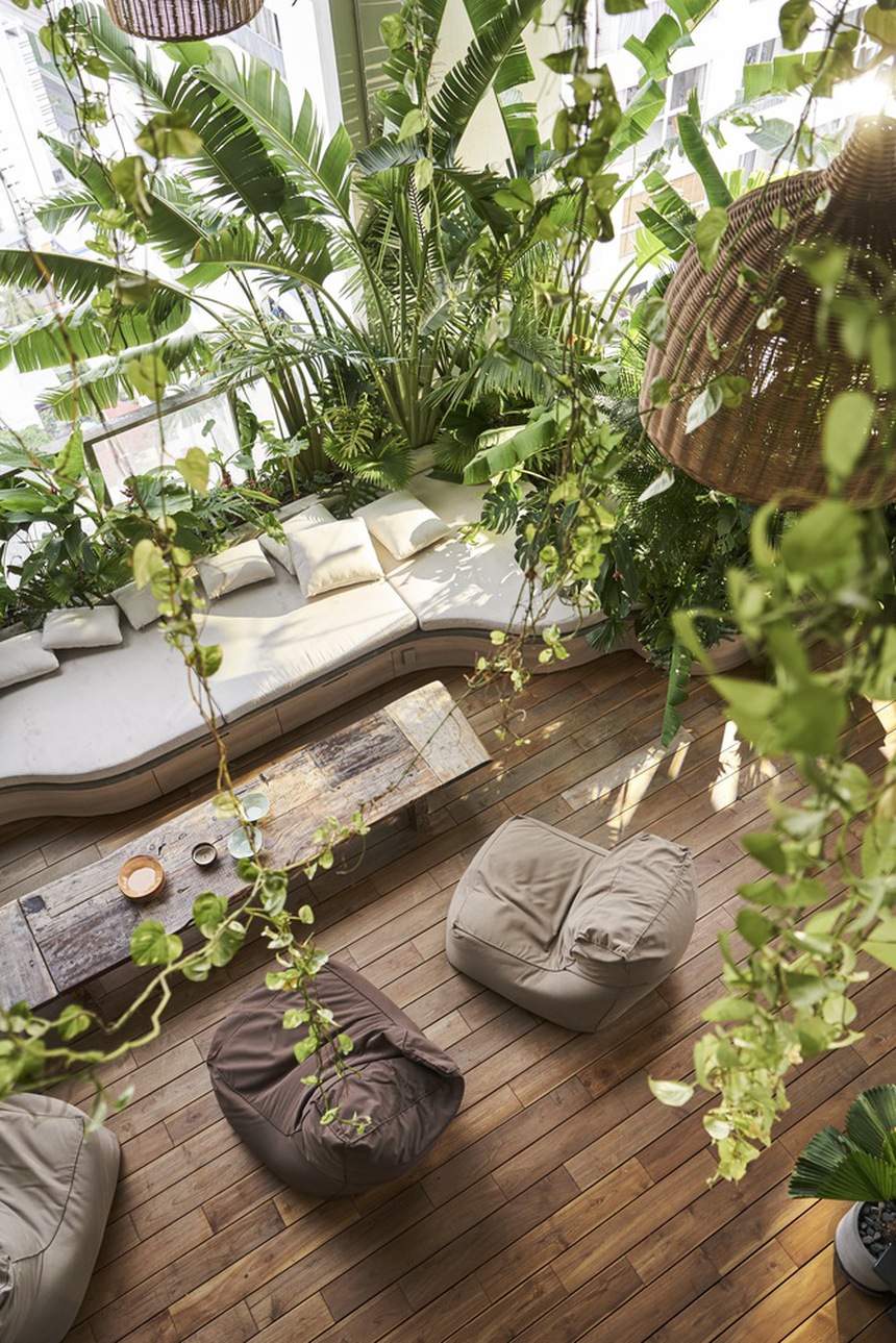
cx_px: 448
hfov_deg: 45.0
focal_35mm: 29
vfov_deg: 63.6
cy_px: 672
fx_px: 1082
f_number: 4
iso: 400
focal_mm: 29
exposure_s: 1/50
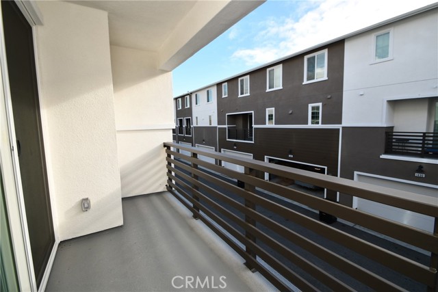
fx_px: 183
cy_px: 146
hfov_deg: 100.4
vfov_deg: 77.4
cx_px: 219
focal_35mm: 15
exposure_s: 1/160
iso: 100
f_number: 6.3
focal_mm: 10
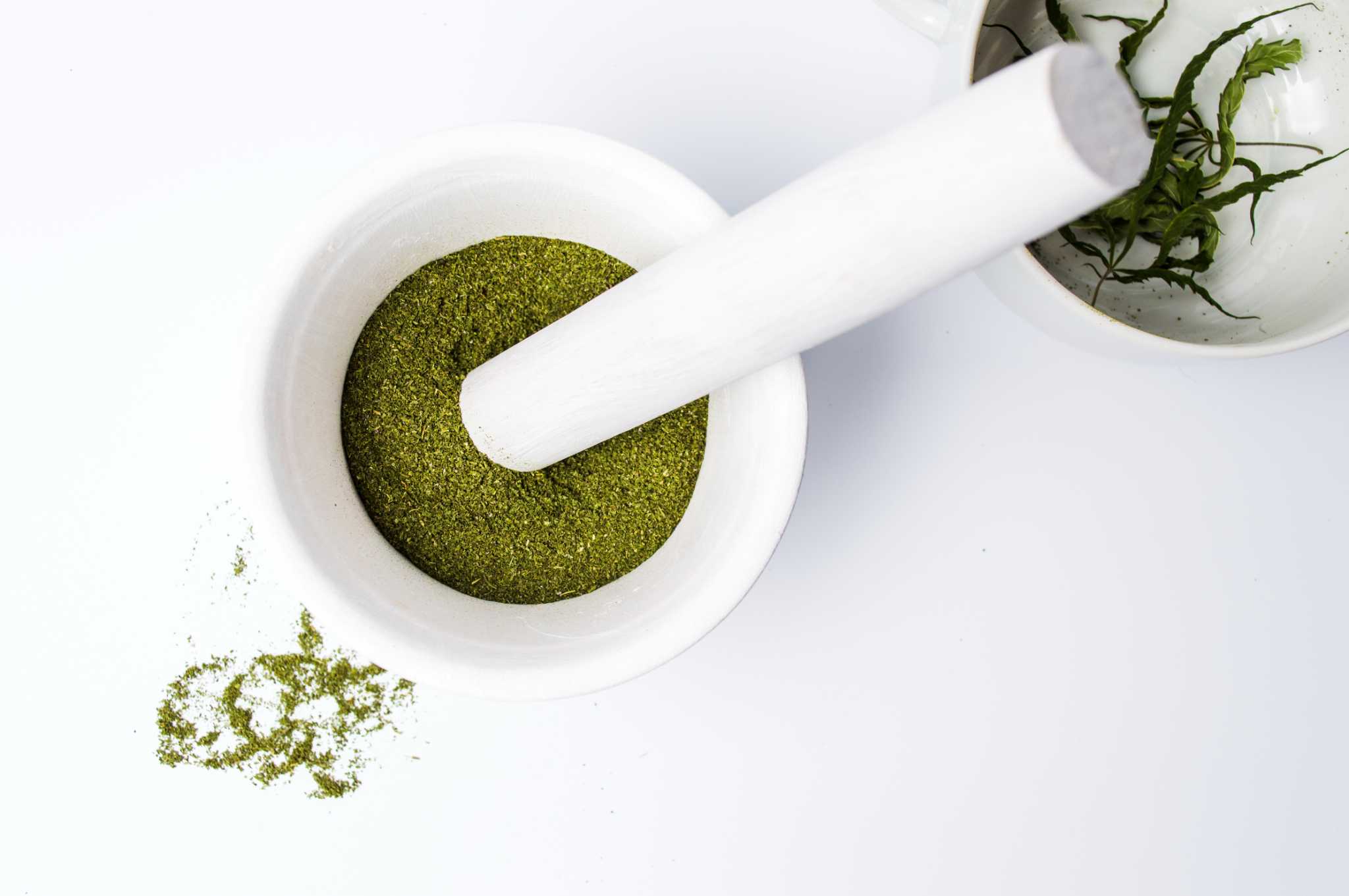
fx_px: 1460
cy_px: 448
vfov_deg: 34.1
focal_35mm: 39
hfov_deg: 49.6
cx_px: 674
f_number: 6.3
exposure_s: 1/80
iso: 200
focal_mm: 26
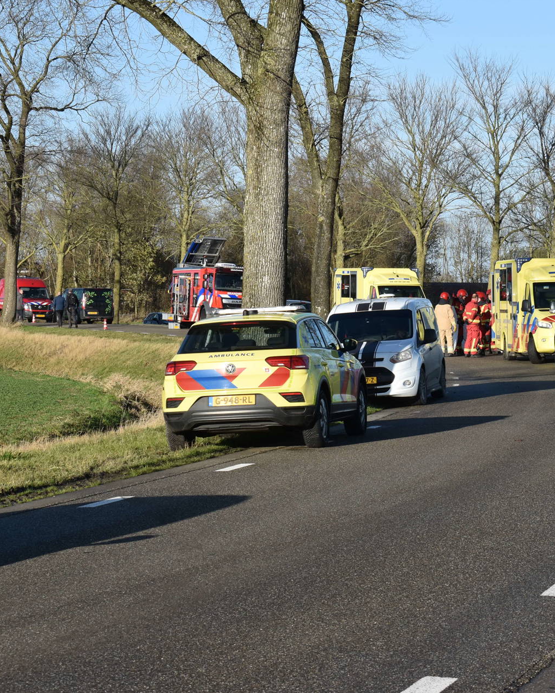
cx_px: 321
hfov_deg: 13.2
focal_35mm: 117
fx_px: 2397
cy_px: 346
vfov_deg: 16.5
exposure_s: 1/320
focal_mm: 55
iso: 200
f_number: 9
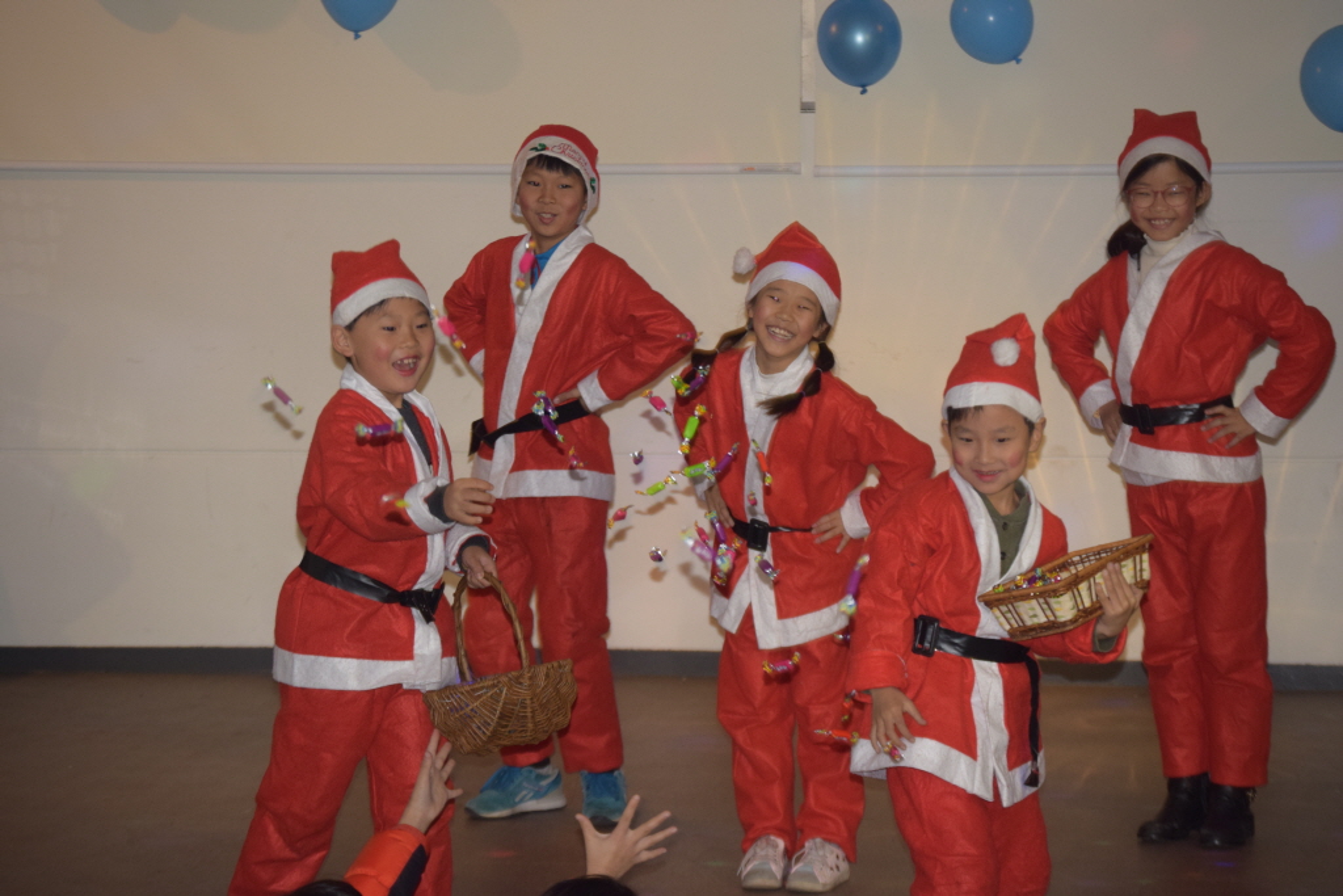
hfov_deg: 14.4
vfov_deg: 9.6
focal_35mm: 142
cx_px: 672
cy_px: 448
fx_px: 5316
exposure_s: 1/60
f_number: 4.5
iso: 800
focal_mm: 95
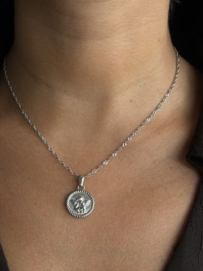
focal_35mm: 75
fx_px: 587
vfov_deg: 25.9
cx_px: 86
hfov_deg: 19.6
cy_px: 169
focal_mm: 5.96
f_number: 1.6
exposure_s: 1/121
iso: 25
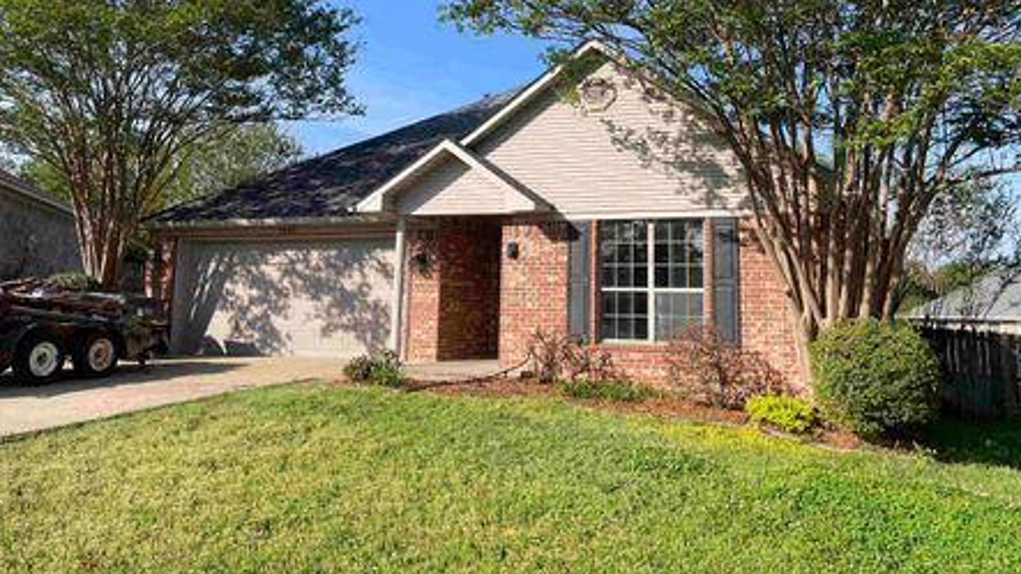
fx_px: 866
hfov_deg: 60.9
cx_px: 558
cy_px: 174
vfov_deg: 36.1
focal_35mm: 32
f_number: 1.6
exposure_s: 1/2174
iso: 32
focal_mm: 4.2
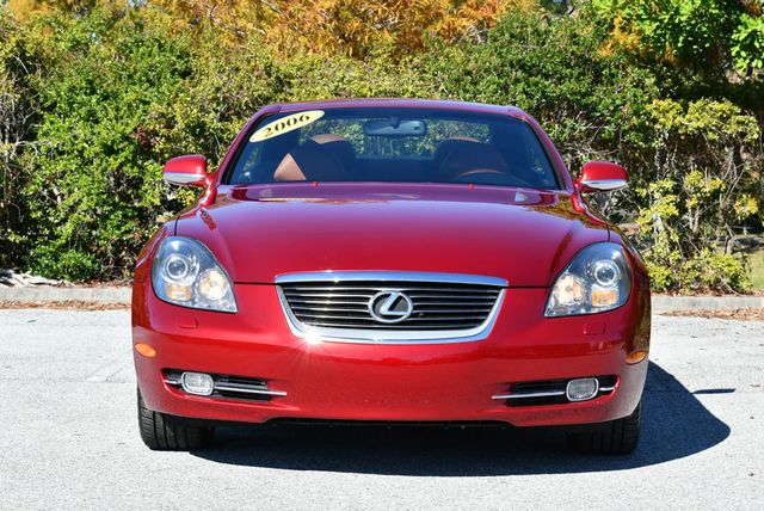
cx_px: 382
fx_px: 1954
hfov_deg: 22.1
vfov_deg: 14.9
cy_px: 256
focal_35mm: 92
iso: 125
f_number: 8
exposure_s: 1/250
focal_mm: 46
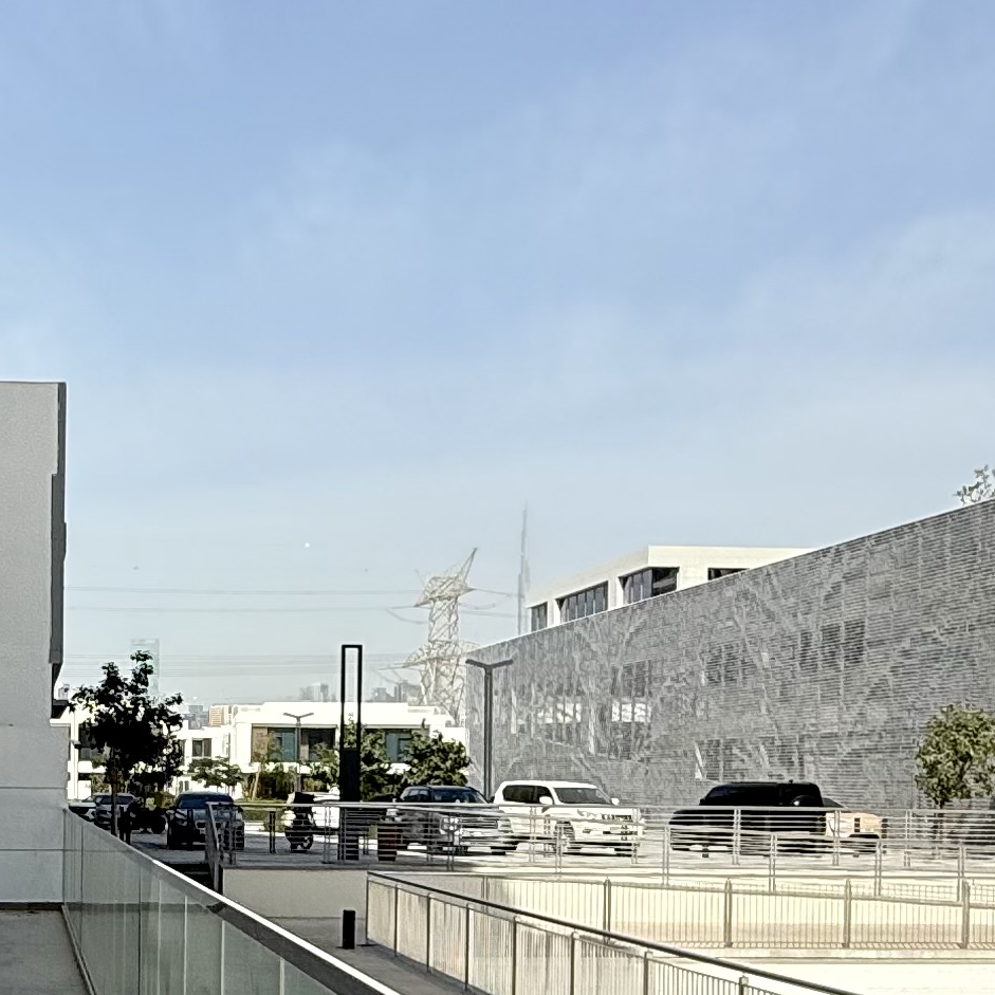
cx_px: 124
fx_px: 1724
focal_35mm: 53
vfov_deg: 31.2
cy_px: 822
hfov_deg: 30.9
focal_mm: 2.22
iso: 50
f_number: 2.2
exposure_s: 1/2165
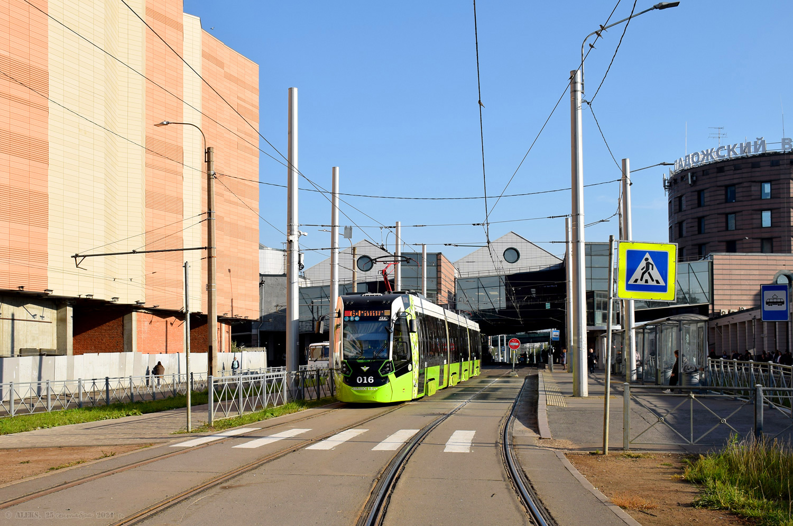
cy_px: 263
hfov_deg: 49.6
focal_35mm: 39
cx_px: 396
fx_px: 857
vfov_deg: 34.1
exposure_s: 1/500
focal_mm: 26
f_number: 8
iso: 200
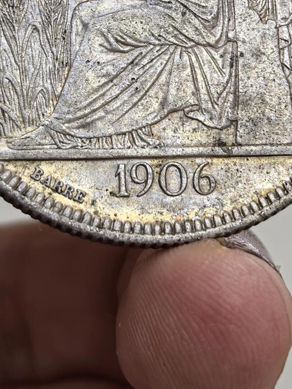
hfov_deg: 13.1
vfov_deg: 17.1
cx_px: 139
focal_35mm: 113
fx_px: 1271
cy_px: 6
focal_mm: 6.98
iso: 400
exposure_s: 1/50
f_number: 2
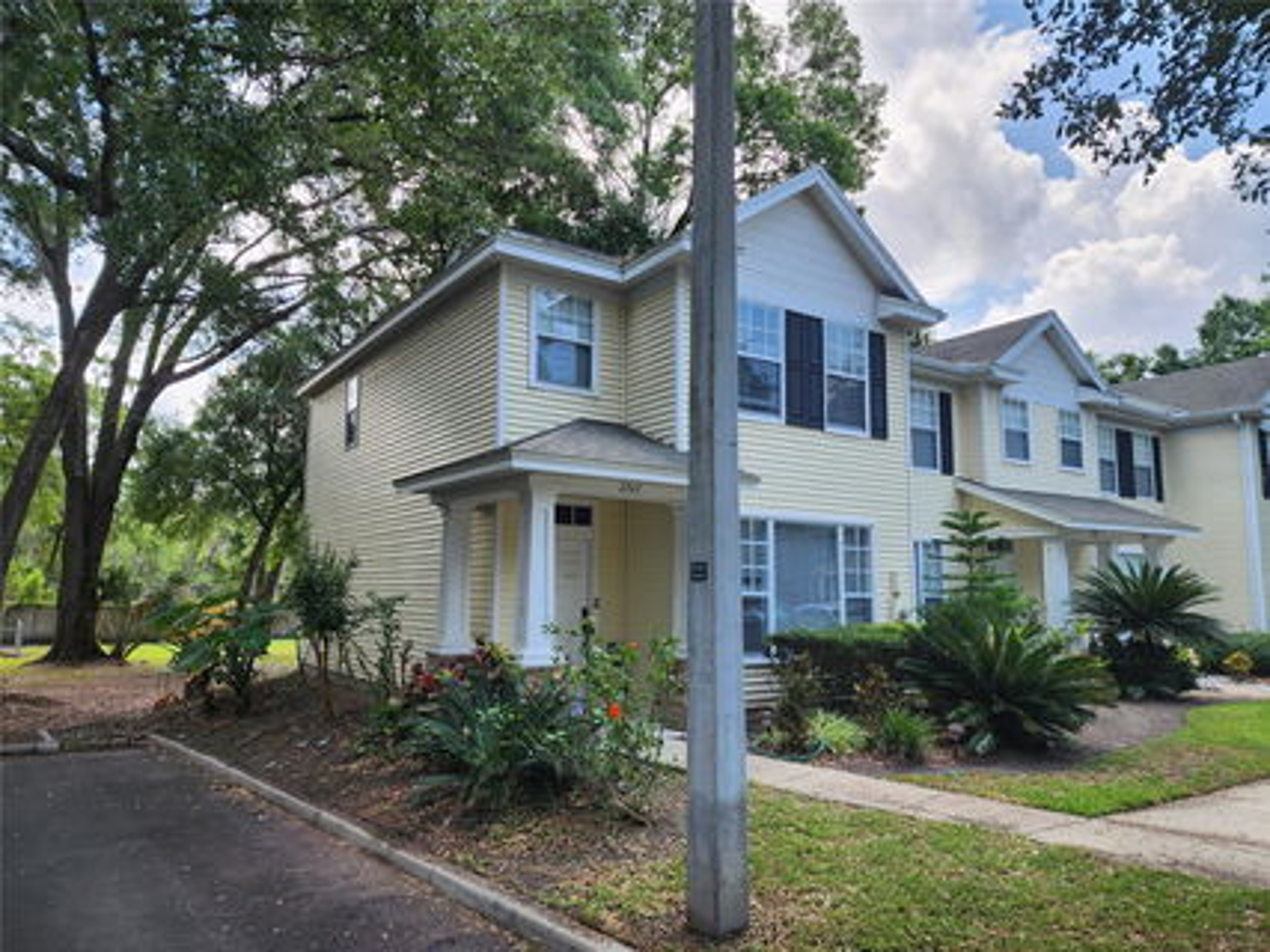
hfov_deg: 73.9
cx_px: 635
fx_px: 844
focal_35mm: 23
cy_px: 476
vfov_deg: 58.9
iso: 12
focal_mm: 6.4
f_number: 1.8
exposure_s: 1/265
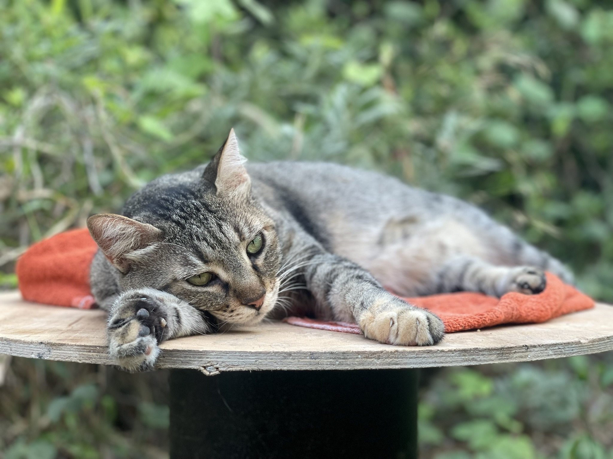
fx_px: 921
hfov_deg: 36.8
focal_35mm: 52
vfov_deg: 28.0
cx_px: 306
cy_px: 230
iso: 80
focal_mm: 6
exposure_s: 1/122
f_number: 2
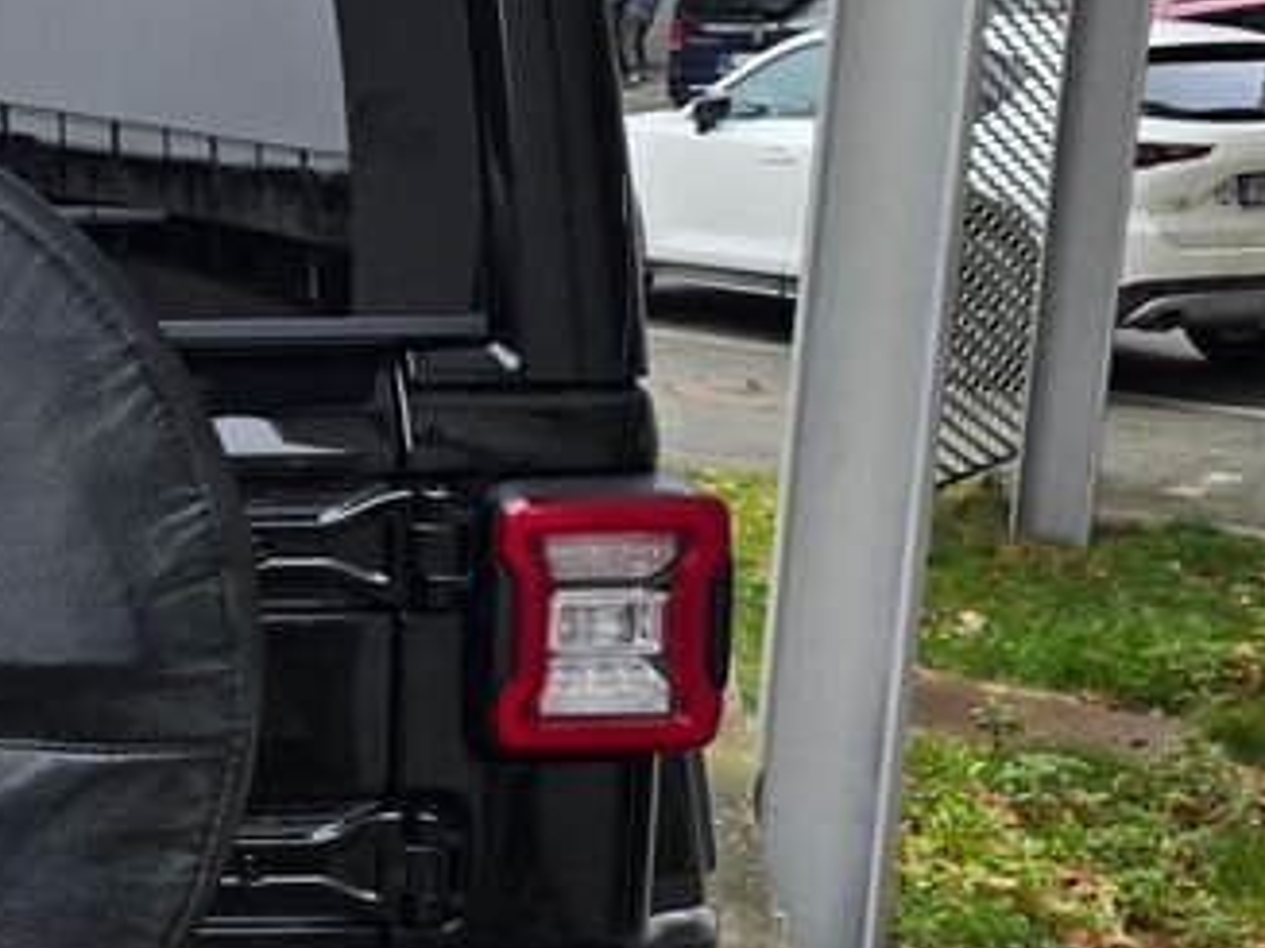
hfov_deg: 23.7
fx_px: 2630
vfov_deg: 20.4
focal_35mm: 72
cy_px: 484
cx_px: -398
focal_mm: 6.3
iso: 64
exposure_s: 1/180
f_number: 1.7
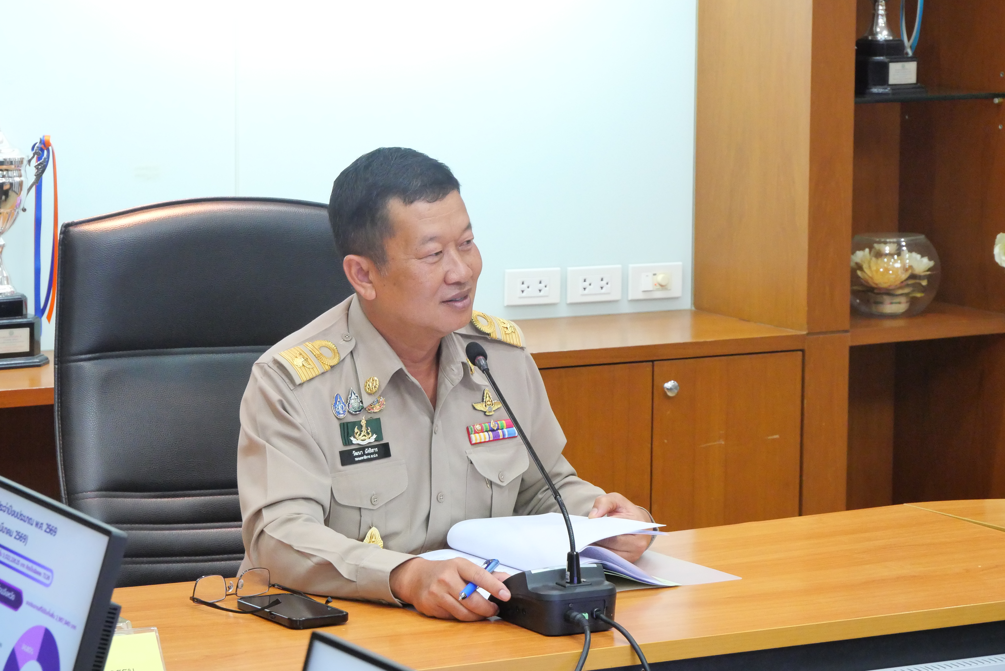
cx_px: 502
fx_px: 3464
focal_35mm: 124
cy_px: 336
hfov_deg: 16.5
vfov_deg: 11.1
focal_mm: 60
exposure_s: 1/25
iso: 3200
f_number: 7.1
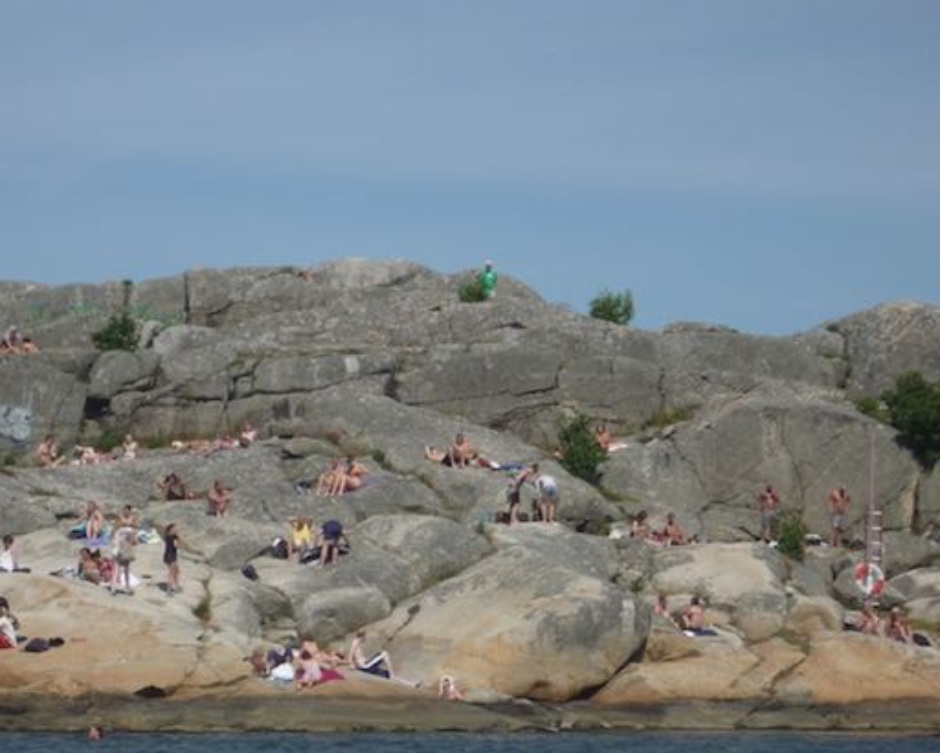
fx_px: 4453
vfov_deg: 9.7
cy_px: 509
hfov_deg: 12.0
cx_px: 446
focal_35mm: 160
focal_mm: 17.6
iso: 100
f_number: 6.3
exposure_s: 1/800
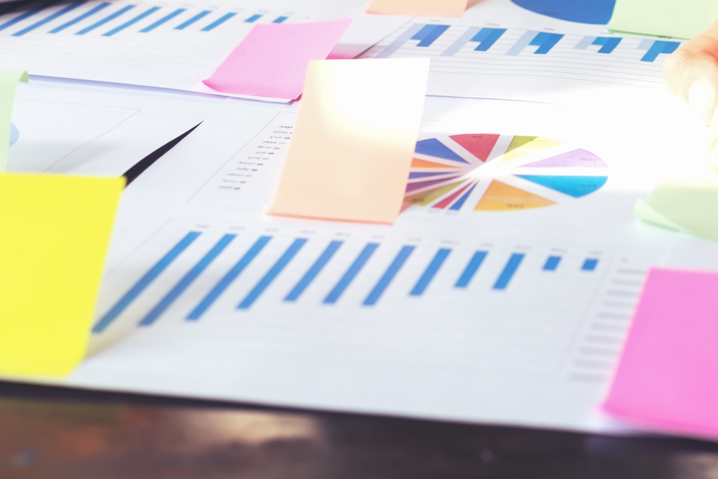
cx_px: 630
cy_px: 47
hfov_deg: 18.3
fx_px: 2194
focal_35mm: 110
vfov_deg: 12.4
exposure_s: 1/125
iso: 200
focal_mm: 35
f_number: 4
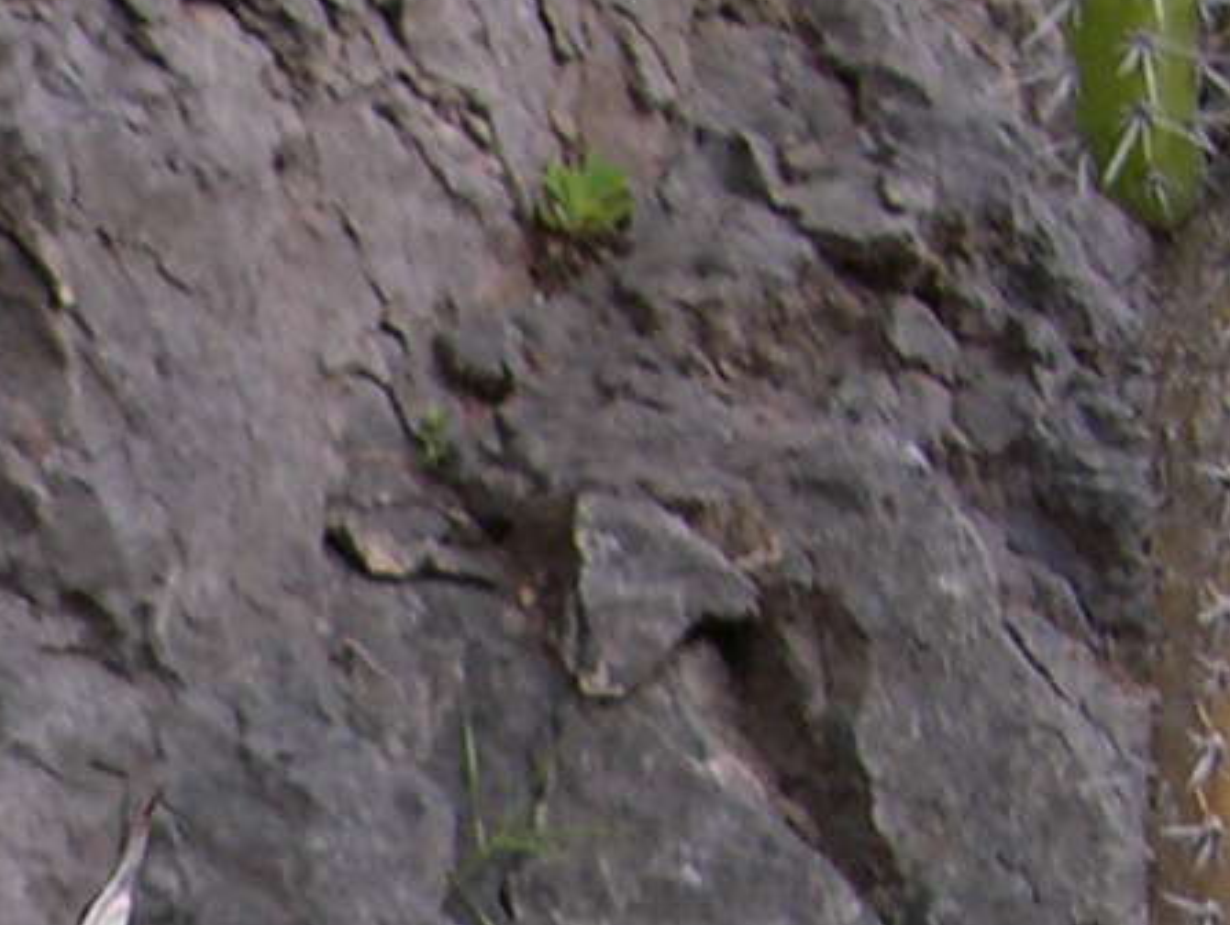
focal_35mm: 193
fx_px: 6863
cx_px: -1786
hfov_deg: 9.1
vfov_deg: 7.4
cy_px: 1861
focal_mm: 8
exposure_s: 1/92
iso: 100
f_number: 2.8
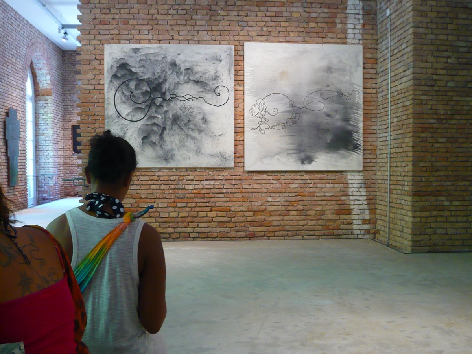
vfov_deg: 39.7
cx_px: 236
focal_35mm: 36
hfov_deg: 51.4
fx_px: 491
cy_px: 177
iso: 200
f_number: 3.1
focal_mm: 5.8
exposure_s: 1/13
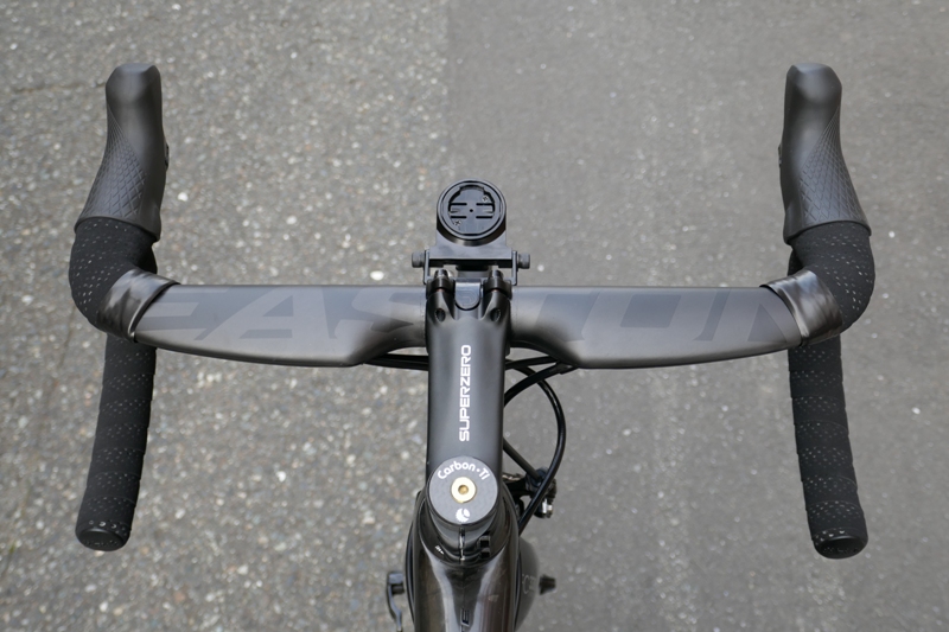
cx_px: 474
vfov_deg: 31.9
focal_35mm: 42
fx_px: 1107
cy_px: 316
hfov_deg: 46.4
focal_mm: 15.1
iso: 160
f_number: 3.8
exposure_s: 1/80
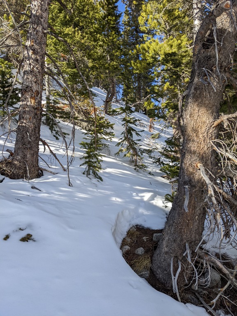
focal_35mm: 27
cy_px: 158
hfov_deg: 51.4
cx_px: 118
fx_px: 246
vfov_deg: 65.3
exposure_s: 1/1174
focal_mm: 4.44
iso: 50
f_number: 1.8
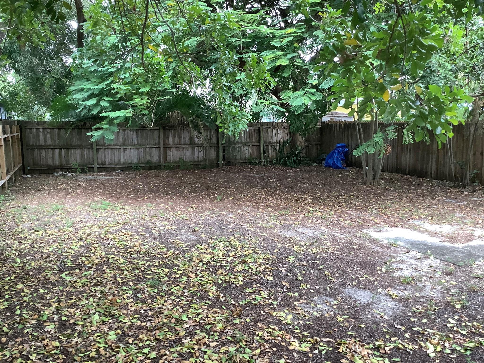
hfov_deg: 58.4
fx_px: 433
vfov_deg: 45.4
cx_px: 242
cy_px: 182
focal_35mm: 31
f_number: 2.4
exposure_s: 1/60
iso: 80
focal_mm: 3.3
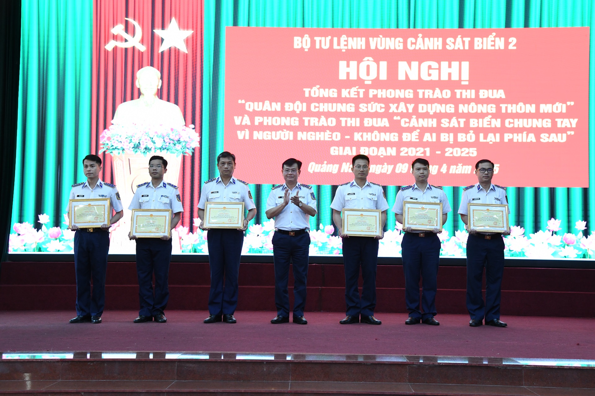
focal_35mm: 48
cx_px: 298
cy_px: 198
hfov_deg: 41.1
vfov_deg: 28.1
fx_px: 793
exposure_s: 1/80
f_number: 5.6
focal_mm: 48
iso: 3200
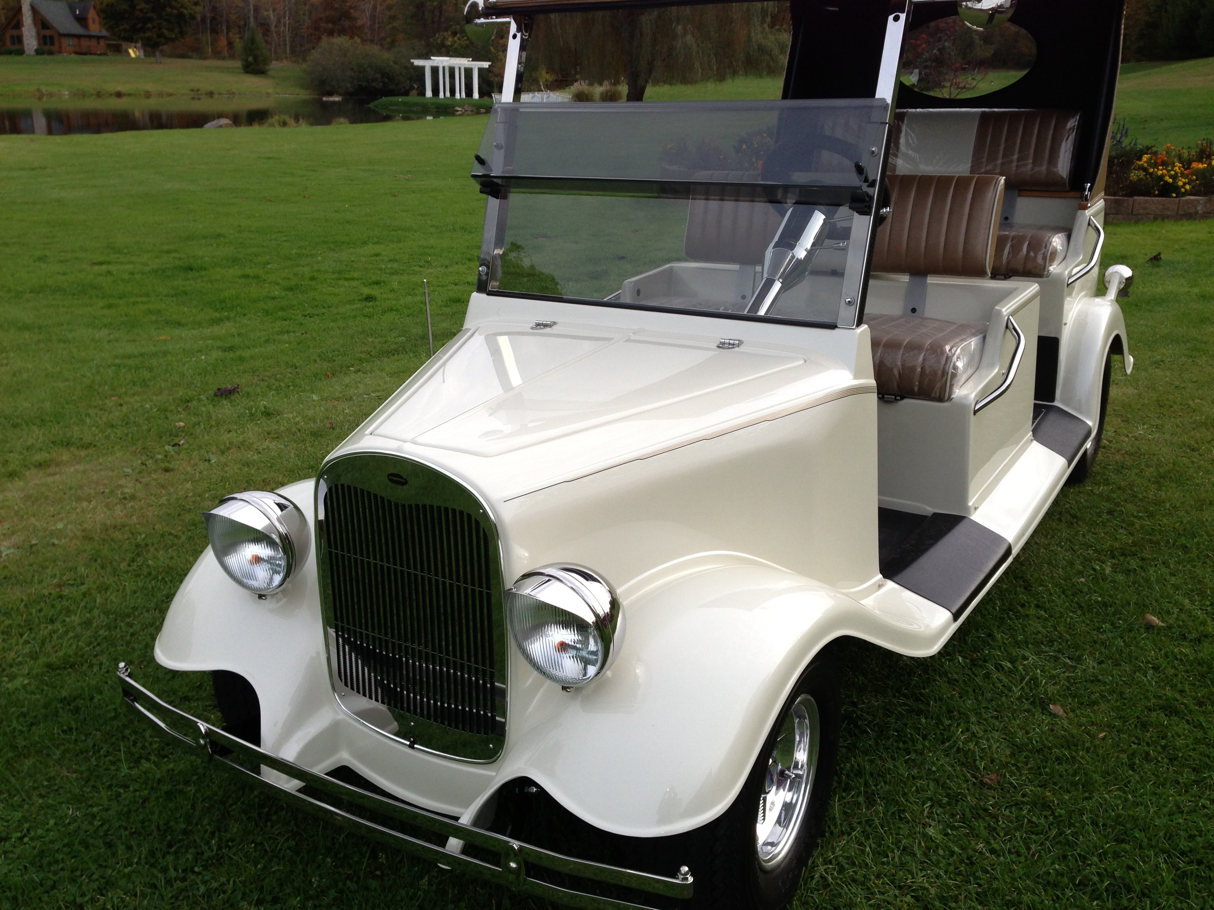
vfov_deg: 42.9
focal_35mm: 33
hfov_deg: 55.4
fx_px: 1157
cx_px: 607
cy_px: 455
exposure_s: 1/420
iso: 80
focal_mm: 4.13
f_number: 2.4
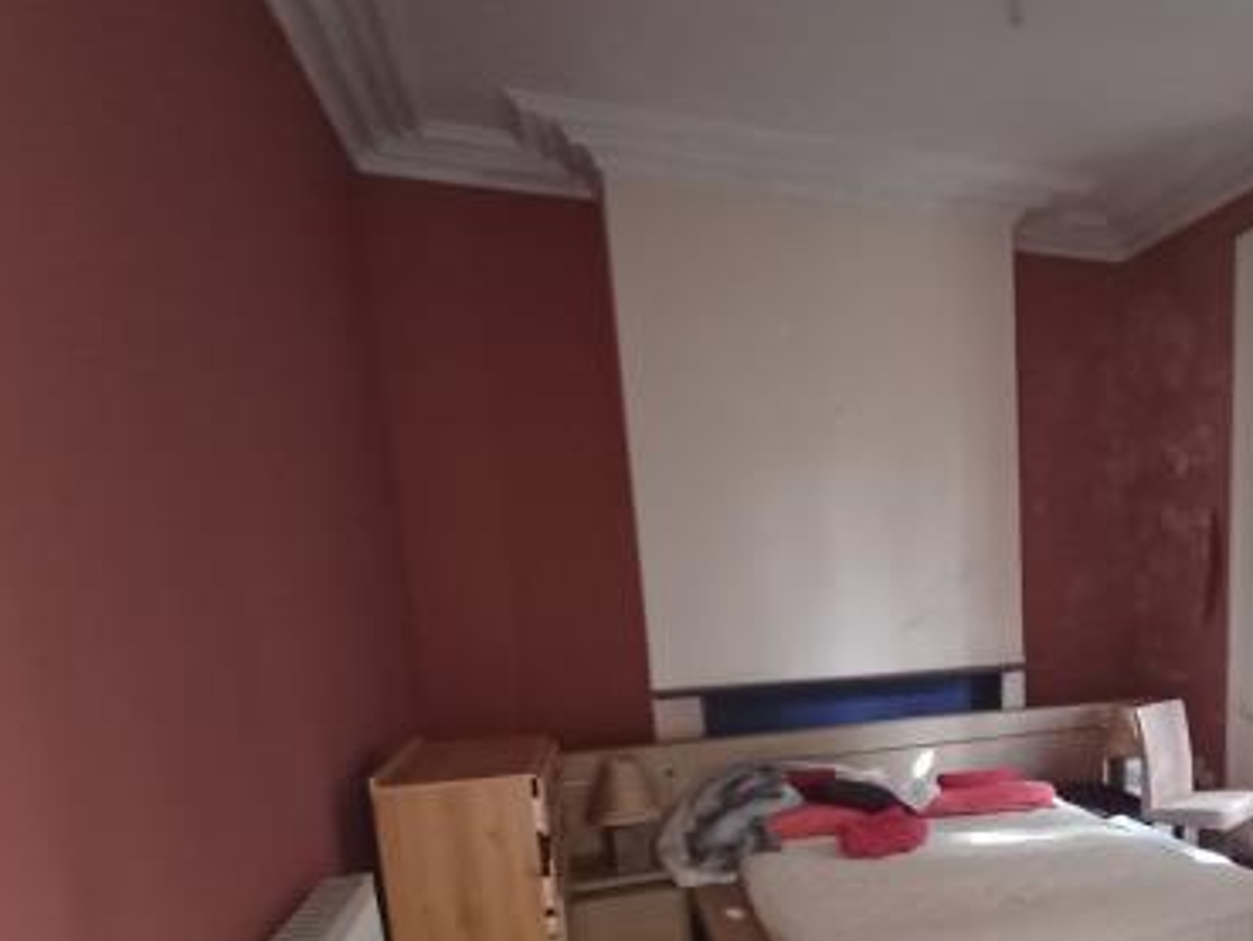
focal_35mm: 26
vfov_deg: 50.5
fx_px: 941
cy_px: 727
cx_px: 985
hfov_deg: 62.2
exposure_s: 1/14.3
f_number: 2.2
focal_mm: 1.64
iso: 640
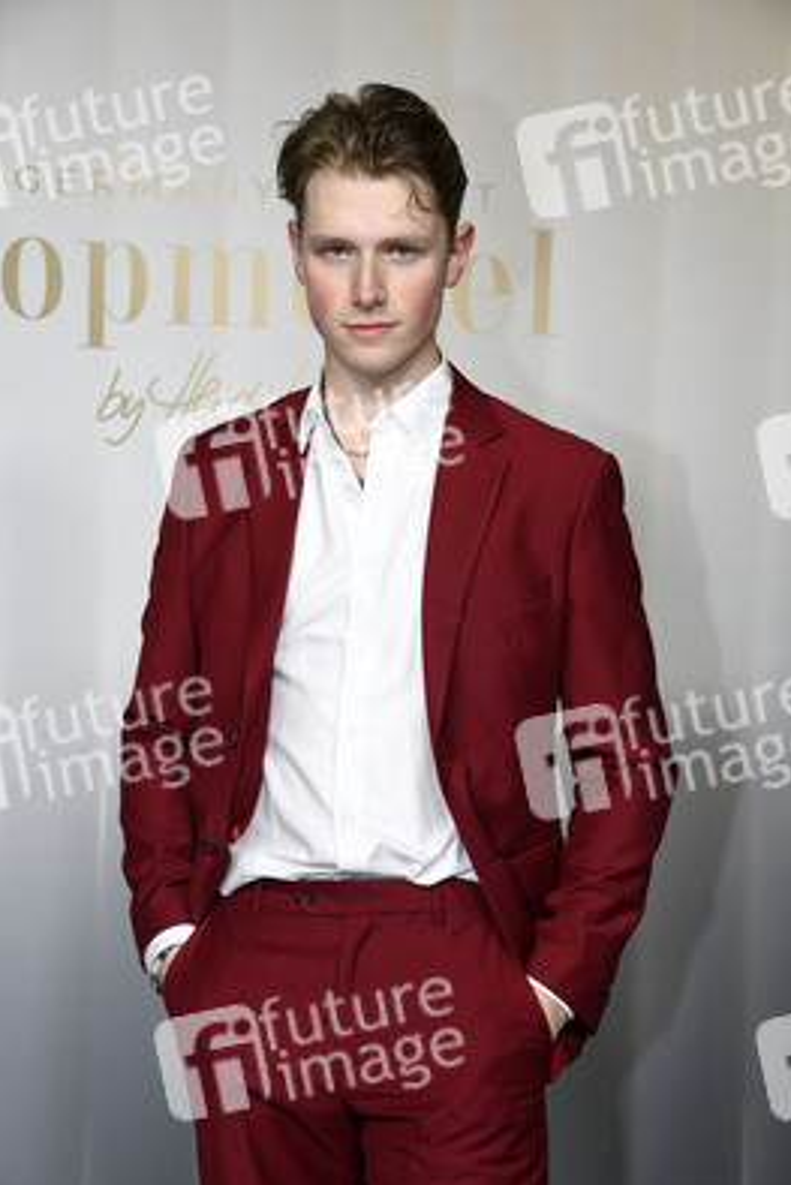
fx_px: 2272
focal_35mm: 69
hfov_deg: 19.8
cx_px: 397
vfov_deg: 29.2
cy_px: 599
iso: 1000
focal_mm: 68
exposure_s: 1/250
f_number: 5.6
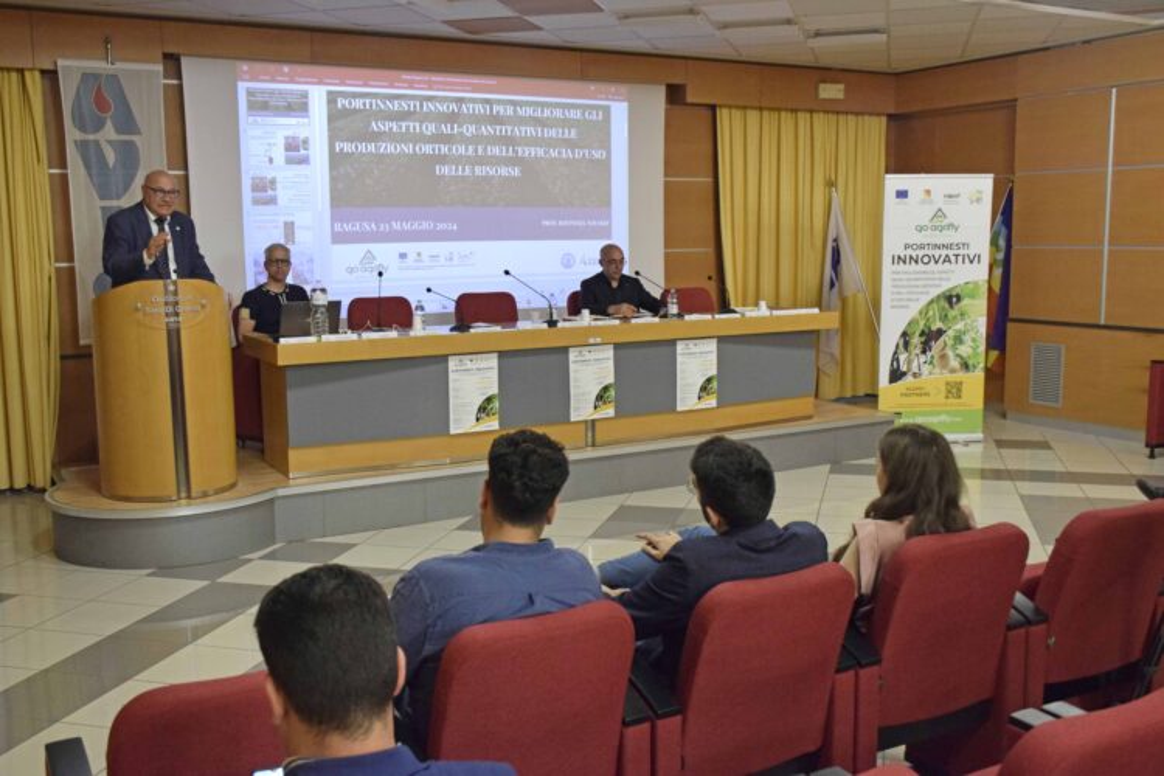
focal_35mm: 34
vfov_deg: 38.4
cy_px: 388
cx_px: 582
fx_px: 1115
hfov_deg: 55.1
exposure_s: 1/125
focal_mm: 23
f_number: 5.6
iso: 2500
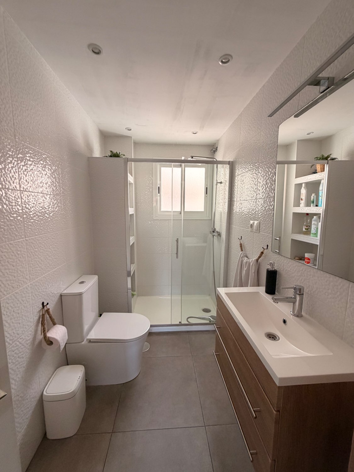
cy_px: 236
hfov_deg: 85.7
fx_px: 191
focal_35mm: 14
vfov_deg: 102.1
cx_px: 177
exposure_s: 1/121
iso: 200
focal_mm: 2.22
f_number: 2.2
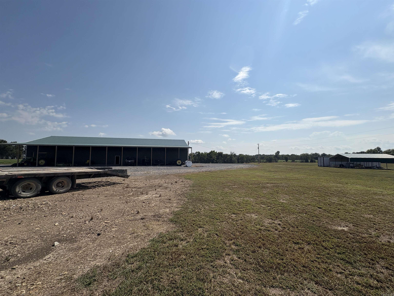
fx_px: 159
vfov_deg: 85.7
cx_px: 197
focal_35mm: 14
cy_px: 148
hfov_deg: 102.1
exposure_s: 1/6135
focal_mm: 2.22
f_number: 2.2
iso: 50
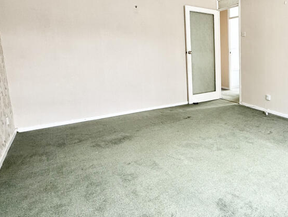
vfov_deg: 52.6
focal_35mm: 26
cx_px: 254
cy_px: 82
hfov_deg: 58.5
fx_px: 216
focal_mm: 2.22
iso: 125
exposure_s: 1/99
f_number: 2.2
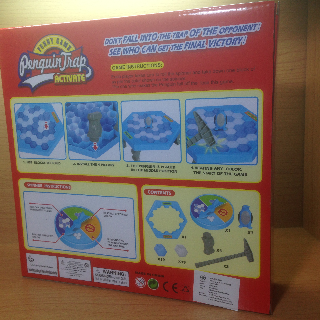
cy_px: 160
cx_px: 149
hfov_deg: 42.8
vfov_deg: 42.8
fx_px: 408
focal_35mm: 39
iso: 50
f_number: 2.4
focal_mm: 4.12
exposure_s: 1/50
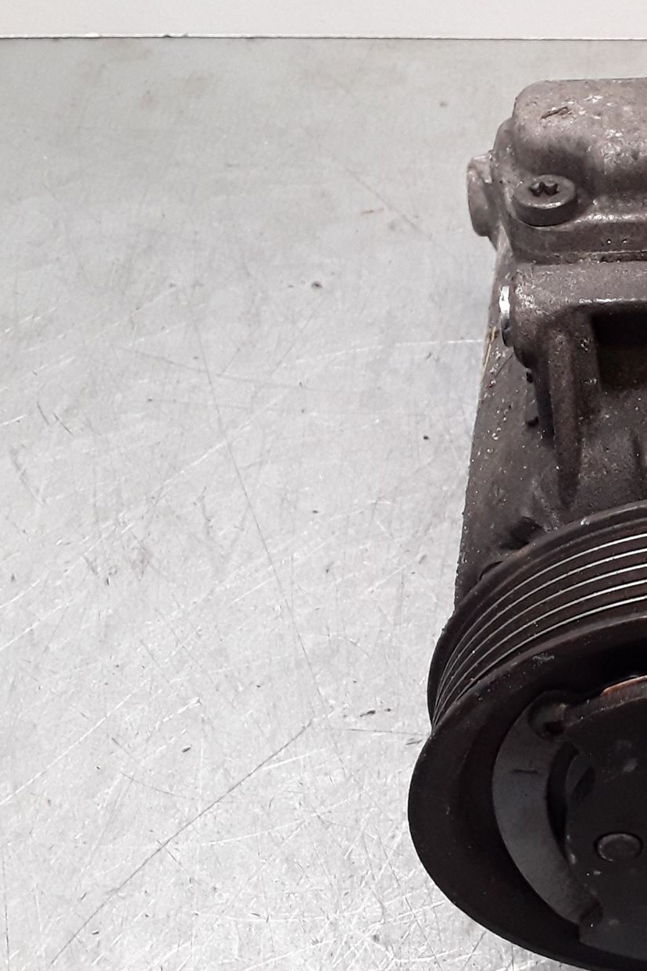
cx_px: 726
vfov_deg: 41.1
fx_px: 1295
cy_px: 459
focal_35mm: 48
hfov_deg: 25.8
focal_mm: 2.91
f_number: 1.9
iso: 100
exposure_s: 1/100
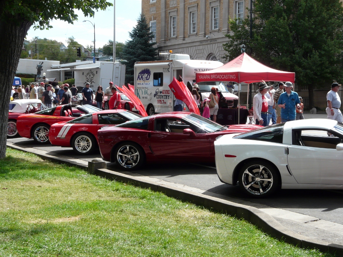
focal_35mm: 67
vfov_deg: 21.9
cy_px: 128
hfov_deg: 29.0
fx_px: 664
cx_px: 172
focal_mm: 11.1
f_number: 5.6
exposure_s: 1/200
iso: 100
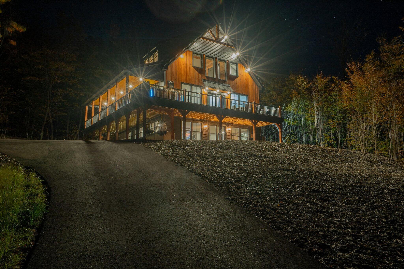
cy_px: 134
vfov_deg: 42.3
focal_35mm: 31
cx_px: 202
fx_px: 348
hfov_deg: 60.3
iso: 50
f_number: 9
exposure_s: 30
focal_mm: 31
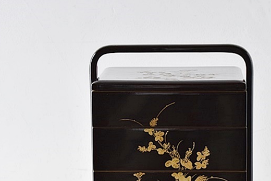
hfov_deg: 14.4
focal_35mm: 143
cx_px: 169
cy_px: 152
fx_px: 1075
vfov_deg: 9.6
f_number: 5.6
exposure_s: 1/8
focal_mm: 55
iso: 200
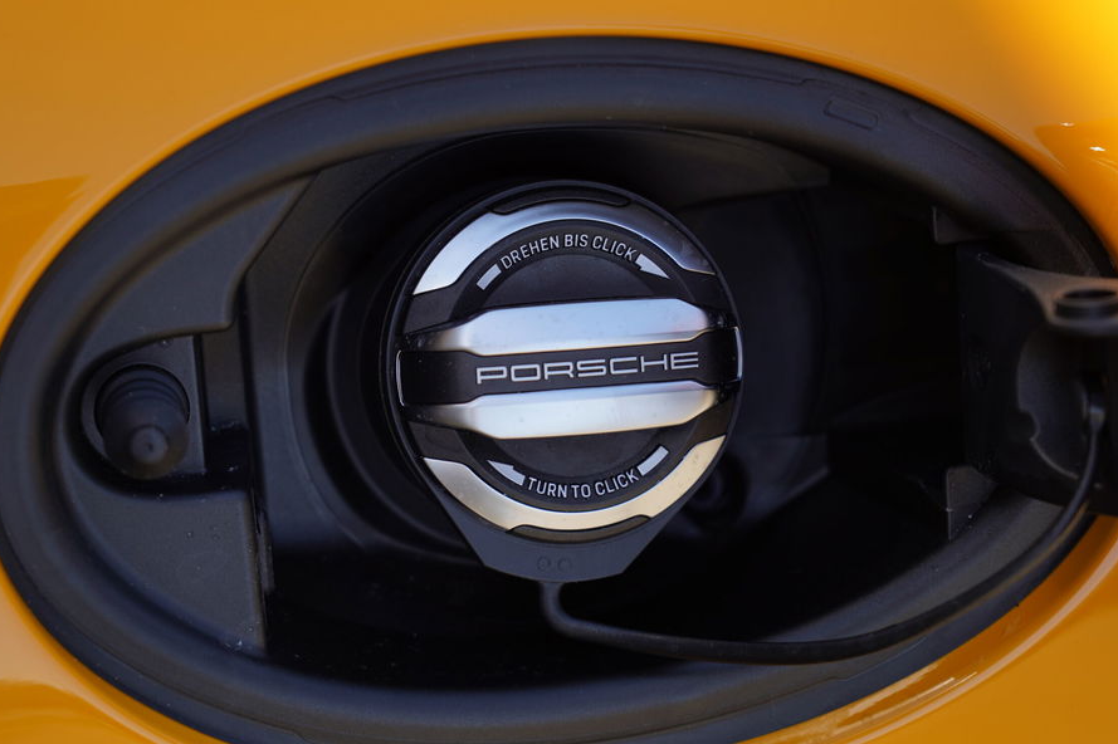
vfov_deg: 11.3
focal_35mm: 121
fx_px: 3756
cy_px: 348
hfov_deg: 16.9
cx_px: 546
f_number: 5.6
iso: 100
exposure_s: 1/160
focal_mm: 105
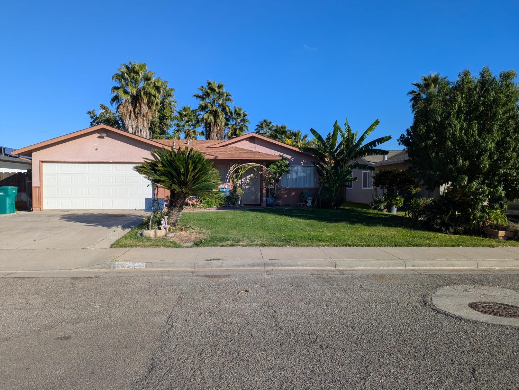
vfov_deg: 56.9
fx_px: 360
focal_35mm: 24
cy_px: 195
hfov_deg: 71.5
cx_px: 260
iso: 46
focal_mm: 6.81
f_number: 1.85
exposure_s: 1/2513
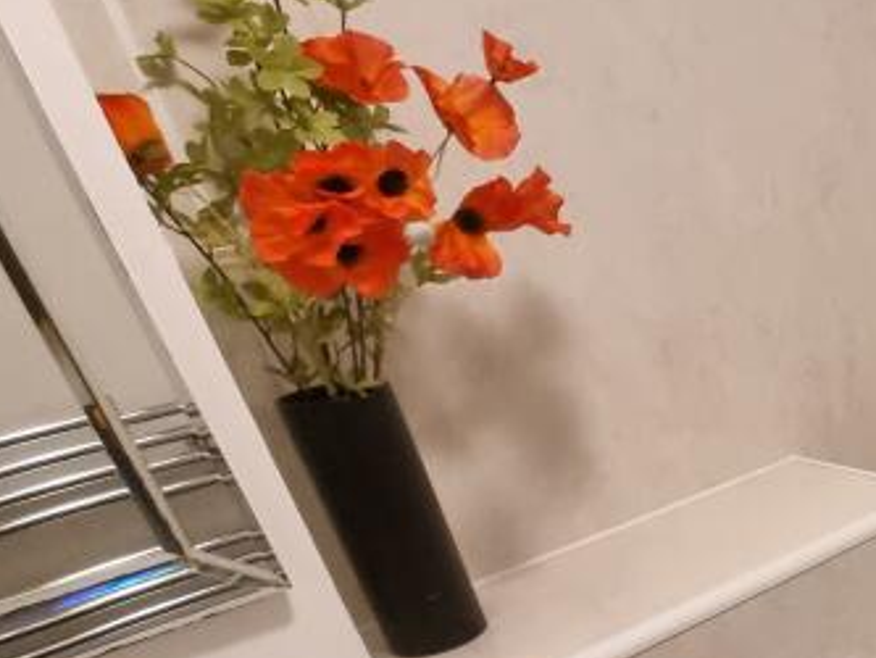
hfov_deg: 30.9
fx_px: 1013
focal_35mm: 40
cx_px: 1242
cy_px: 571
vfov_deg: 34.3
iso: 400
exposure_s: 1/50
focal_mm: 2.2
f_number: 2.2
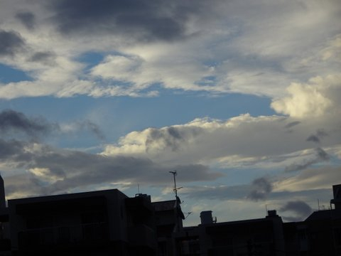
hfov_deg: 12.1
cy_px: 128
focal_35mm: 163
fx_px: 1606
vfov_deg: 9.1
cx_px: 170
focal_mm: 27.93
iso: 80
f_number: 5.6
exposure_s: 1/250
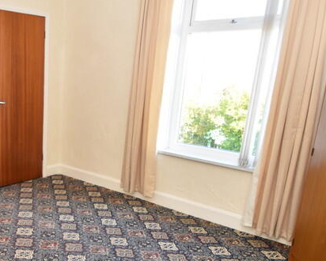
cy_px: 176
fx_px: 338
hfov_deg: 48.7
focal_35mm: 35
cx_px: 68
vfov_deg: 41.7
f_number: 5.6
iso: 800
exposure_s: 1/125
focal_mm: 10
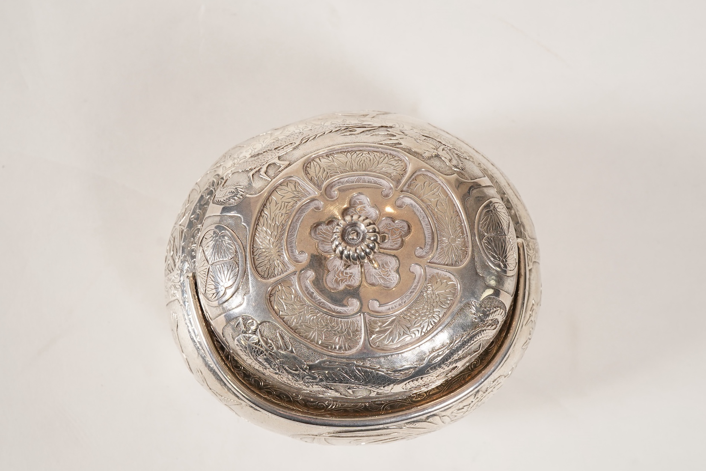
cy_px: 240
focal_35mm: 46
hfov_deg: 42.7
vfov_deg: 29.2
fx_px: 902
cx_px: 353
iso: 400
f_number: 16
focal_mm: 30
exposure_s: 1/125
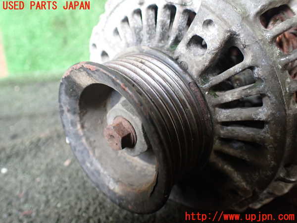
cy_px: 112
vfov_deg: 46.8
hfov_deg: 60.0
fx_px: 257
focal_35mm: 30
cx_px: 148
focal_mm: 5.4
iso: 800
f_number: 2.3
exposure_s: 1/40
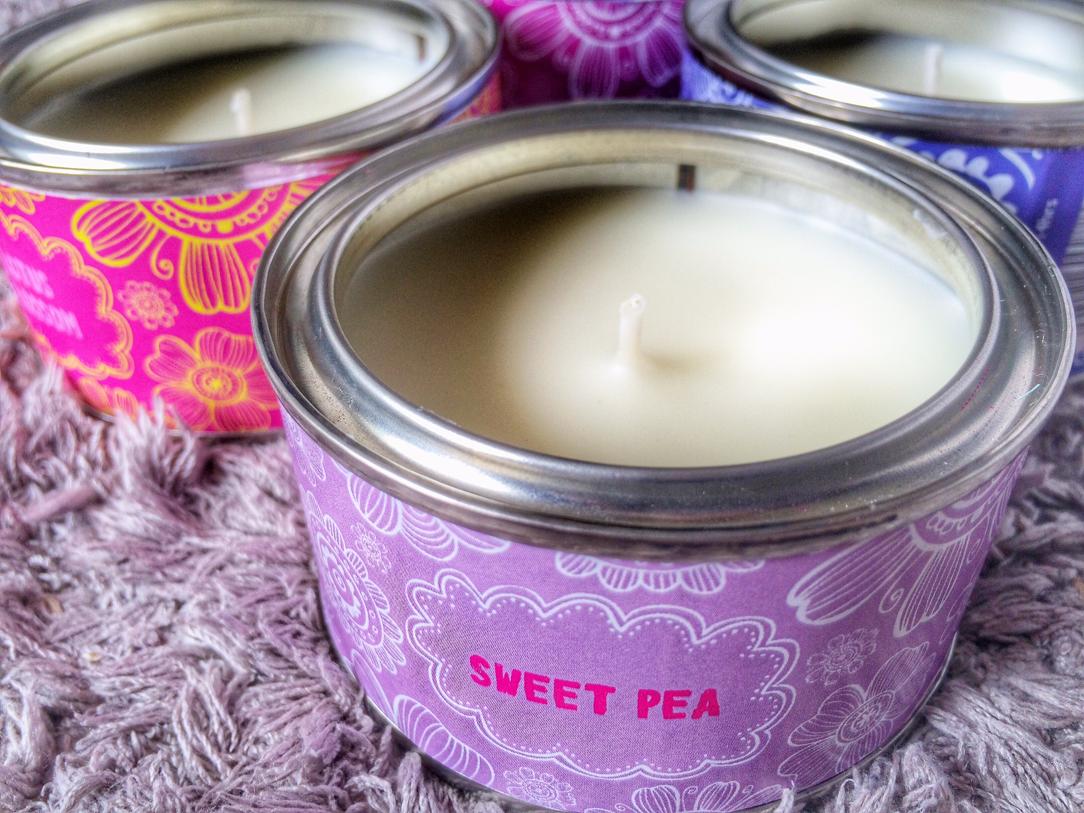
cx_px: 542
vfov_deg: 48.2
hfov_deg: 61.7
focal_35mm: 29
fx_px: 908
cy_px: 406
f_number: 2.2
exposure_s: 1/60
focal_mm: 4.15
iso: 32
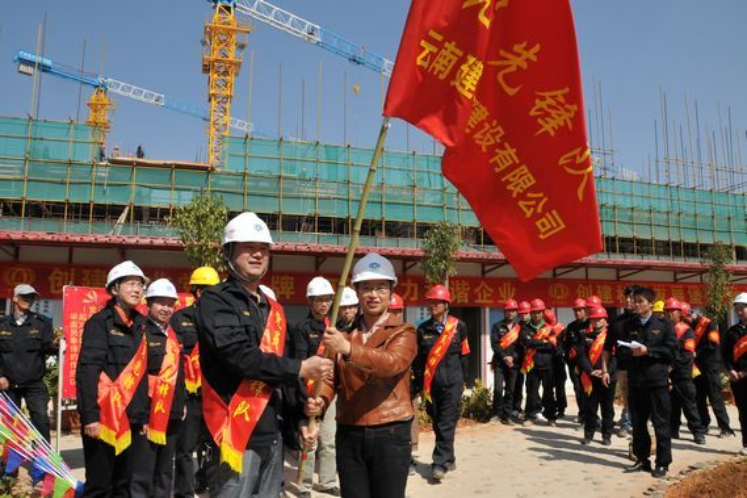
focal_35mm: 27
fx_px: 560
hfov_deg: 67.4
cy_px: 249
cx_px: 374
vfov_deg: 47.9
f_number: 14
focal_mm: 18
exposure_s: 1/800
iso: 800
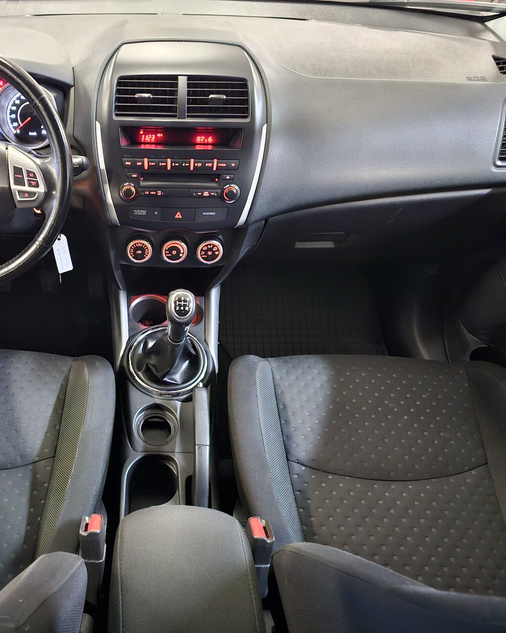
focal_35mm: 30
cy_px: 316
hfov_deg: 47.1
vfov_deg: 58.8
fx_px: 562
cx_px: 141
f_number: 1.7
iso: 1600
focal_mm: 6.3
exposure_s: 1/16.7
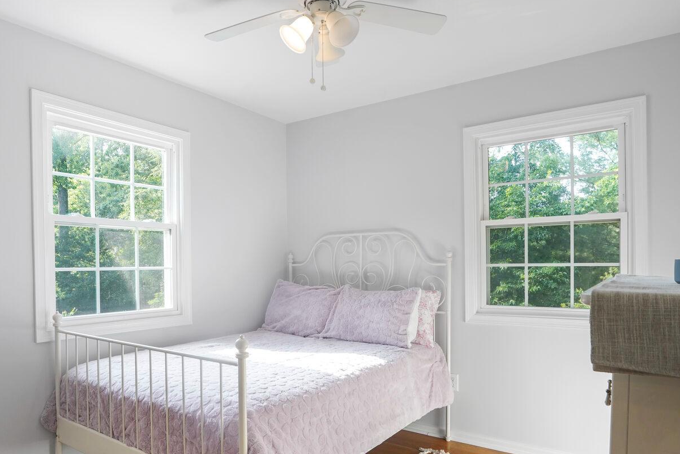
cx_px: 315
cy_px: 273
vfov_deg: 54.7
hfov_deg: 76.0
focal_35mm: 23
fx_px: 434
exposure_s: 1/50
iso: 800
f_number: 8
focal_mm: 16
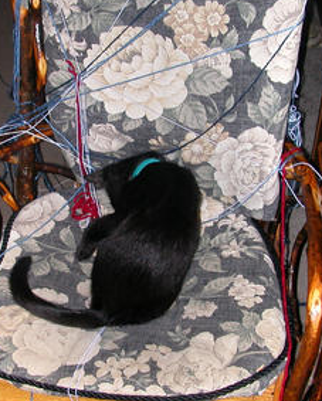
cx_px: 138
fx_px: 607
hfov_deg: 29.7
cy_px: 204
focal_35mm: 51
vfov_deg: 36.6
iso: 100
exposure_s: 1/59.9
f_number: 2.7
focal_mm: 5.6
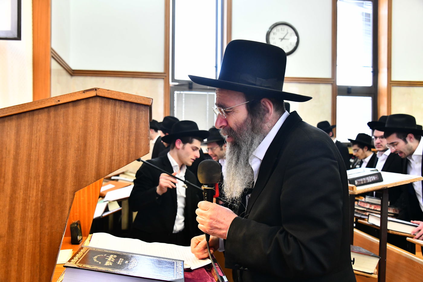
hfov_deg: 53.1
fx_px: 423
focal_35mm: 36
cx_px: 212
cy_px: 141
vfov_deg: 36.9
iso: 3200
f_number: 5.6
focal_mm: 36
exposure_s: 1/200
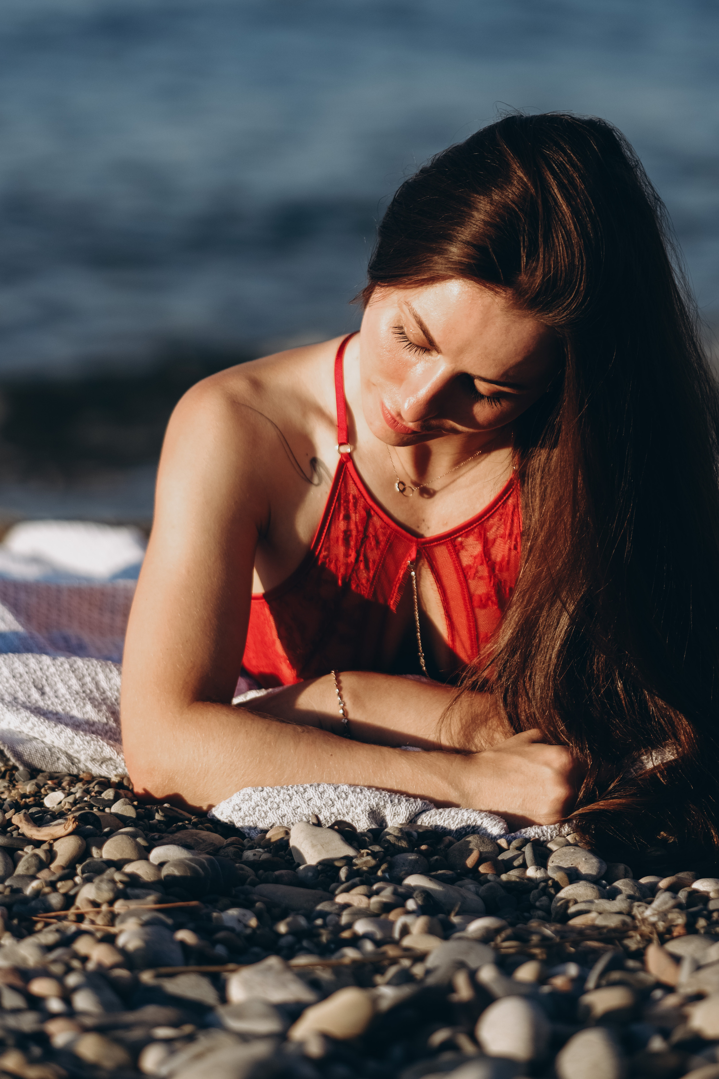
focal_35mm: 135
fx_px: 4044
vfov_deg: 15.2
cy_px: 540
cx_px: 360
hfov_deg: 10.2
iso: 125
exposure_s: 1/2000
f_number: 2
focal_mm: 90
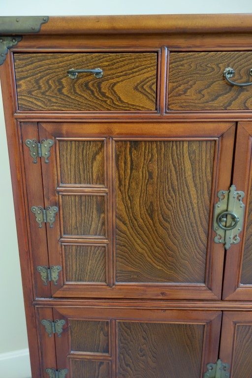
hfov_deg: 46.4
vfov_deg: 65.5
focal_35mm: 28
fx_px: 294
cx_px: 126
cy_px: 189
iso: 800
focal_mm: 10.4
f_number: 1.8
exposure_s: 1/125
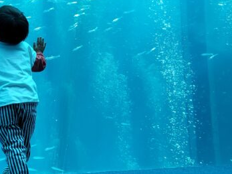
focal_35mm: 66
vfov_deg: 21.8
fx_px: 442
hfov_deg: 27.7
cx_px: 0
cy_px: 23
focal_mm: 5.4
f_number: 1.8
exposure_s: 1/173
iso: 40
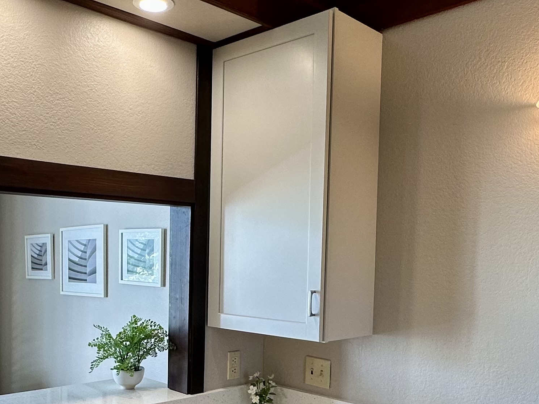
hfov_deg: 48.6
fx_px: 592
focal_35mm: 38
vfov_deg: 37.0
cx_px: 208
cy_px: 293
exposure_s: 1/120
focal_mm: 2.22
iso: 100
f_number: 2.2
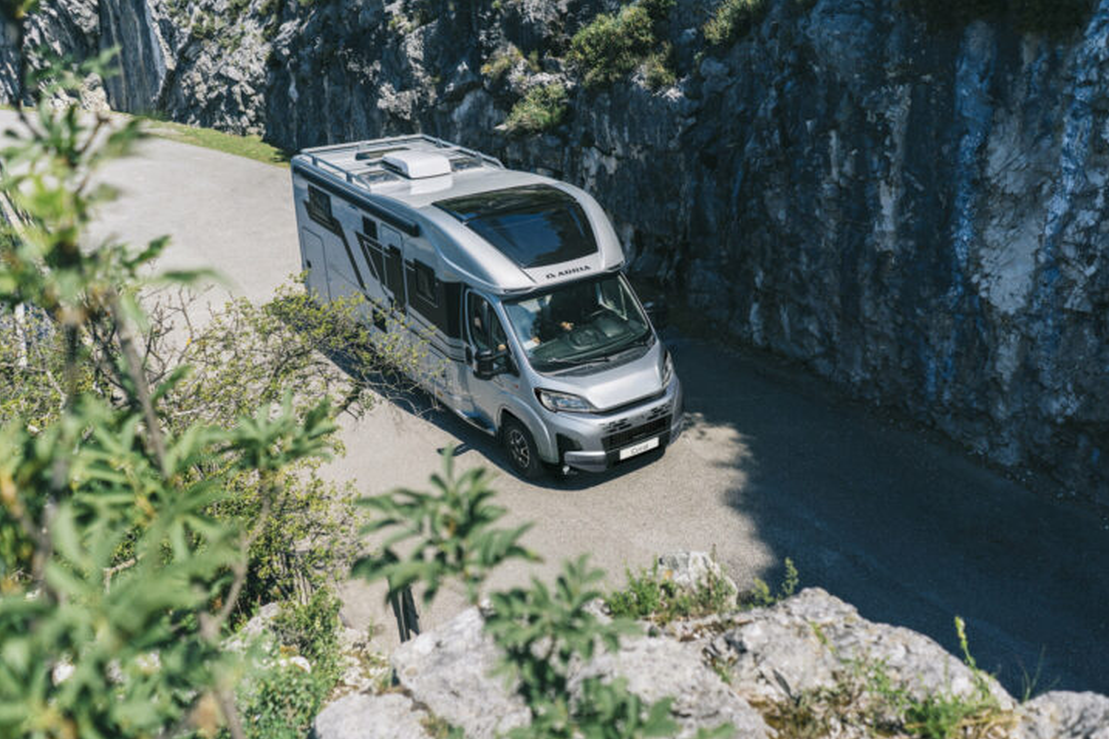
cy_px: 370
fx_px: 924
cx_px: 580
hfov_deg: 61.9
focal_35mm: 30
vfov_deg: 43.6
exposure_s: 1/2000
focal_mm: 28
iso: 125
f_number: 2.8
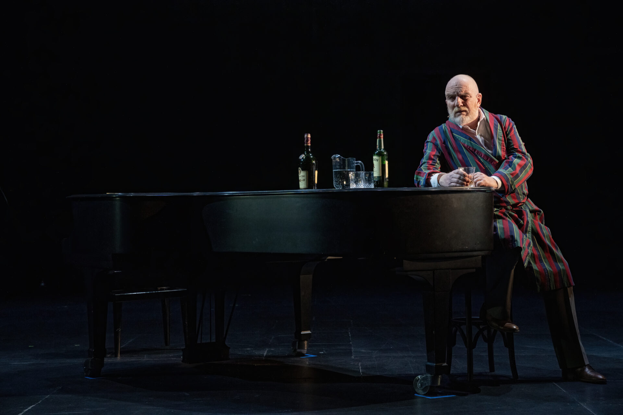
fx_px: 1211
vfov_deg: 19.5
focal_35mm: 70
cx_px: 312
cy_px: 208
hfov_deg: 28.8
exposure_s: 1/160
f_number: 5
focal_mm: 70
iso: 5000
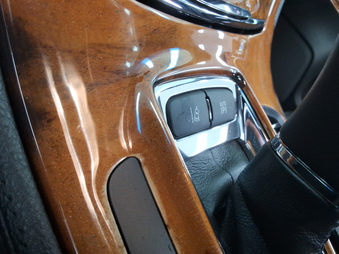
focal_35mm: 28
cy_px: 127
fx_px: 274
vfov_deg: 49.7
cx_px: 170
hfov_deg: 63.4
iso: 111
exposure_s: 1/40
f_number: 1.9
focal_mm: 2.91
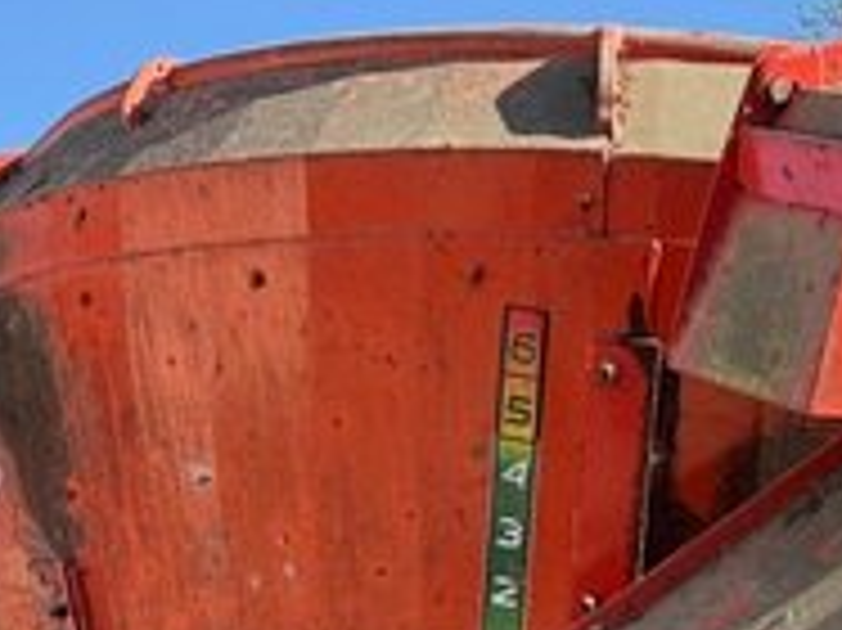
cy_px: 909
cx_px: 986
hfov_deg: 23.4
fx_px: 1872
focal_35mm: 77
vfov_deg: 17.4
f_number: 1.78
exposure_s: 1/1770
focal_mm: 6.76
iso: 100
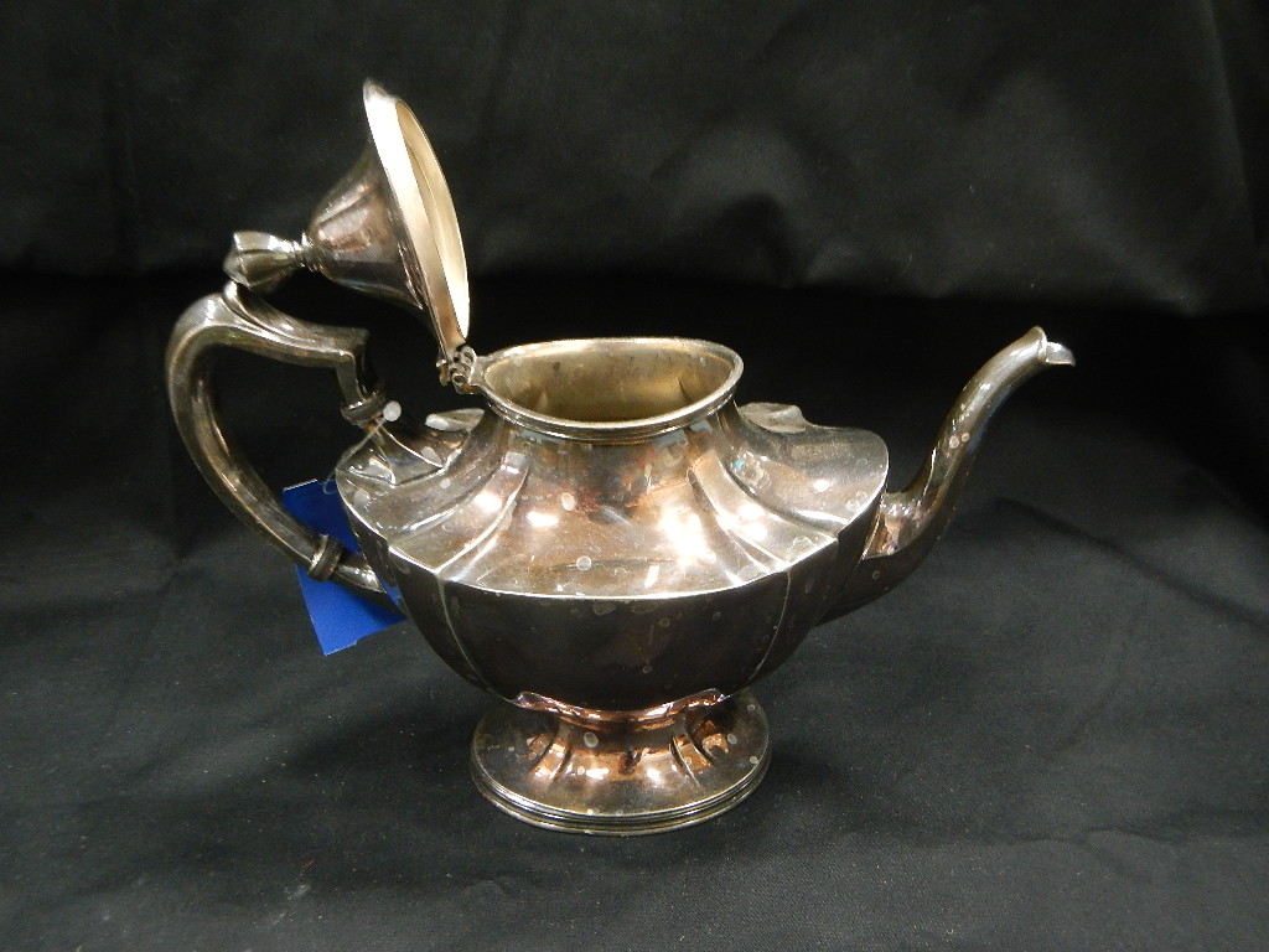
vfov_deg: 42.9
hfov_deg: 55.4
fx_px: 1210
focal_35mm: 33
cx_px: 634
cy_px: 476
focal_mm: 5.9
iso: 400
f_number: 3.9
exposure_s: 1/10
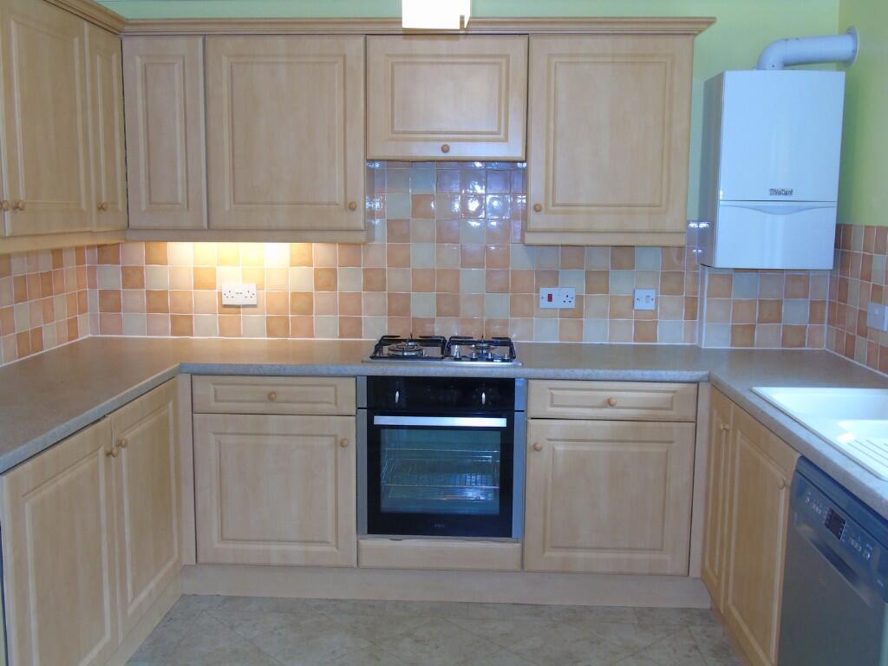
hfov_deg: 54.0
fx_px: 872
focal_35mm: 34
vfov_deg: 41.8
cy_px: 333
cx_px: 444
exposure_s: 1/40
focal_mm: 6.1
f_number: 3.8
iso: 200
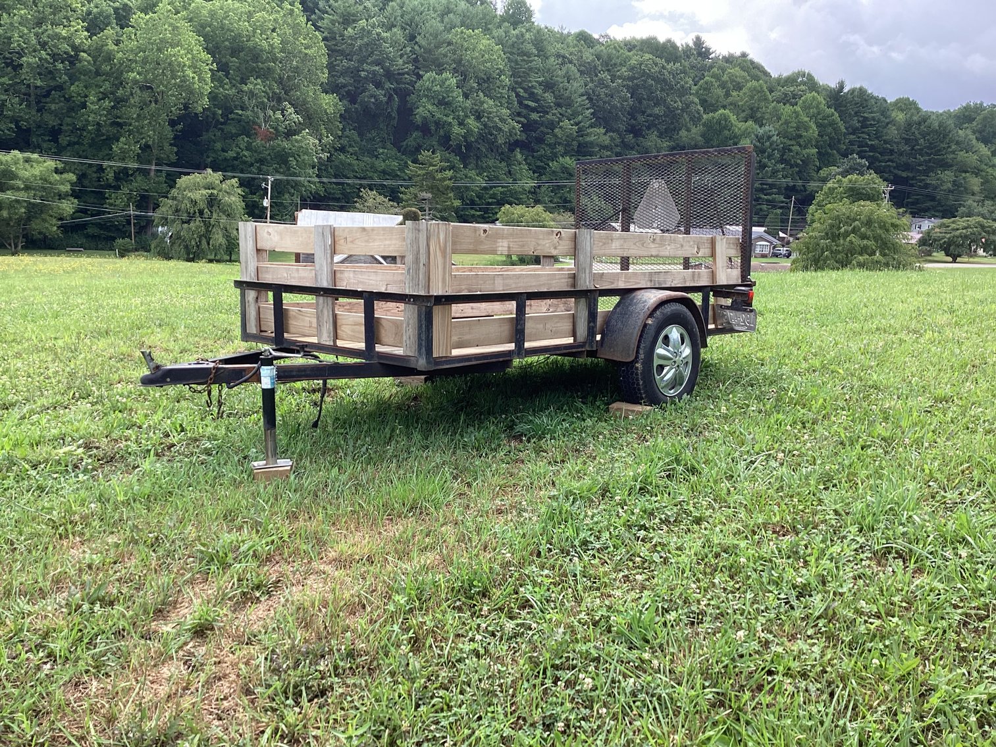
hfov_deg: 58.3
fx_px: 892
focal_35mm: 31
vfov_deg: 45.4
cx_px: 498
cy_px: 374
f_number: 2.4
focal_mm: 3.3
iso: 25
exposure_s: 1/338
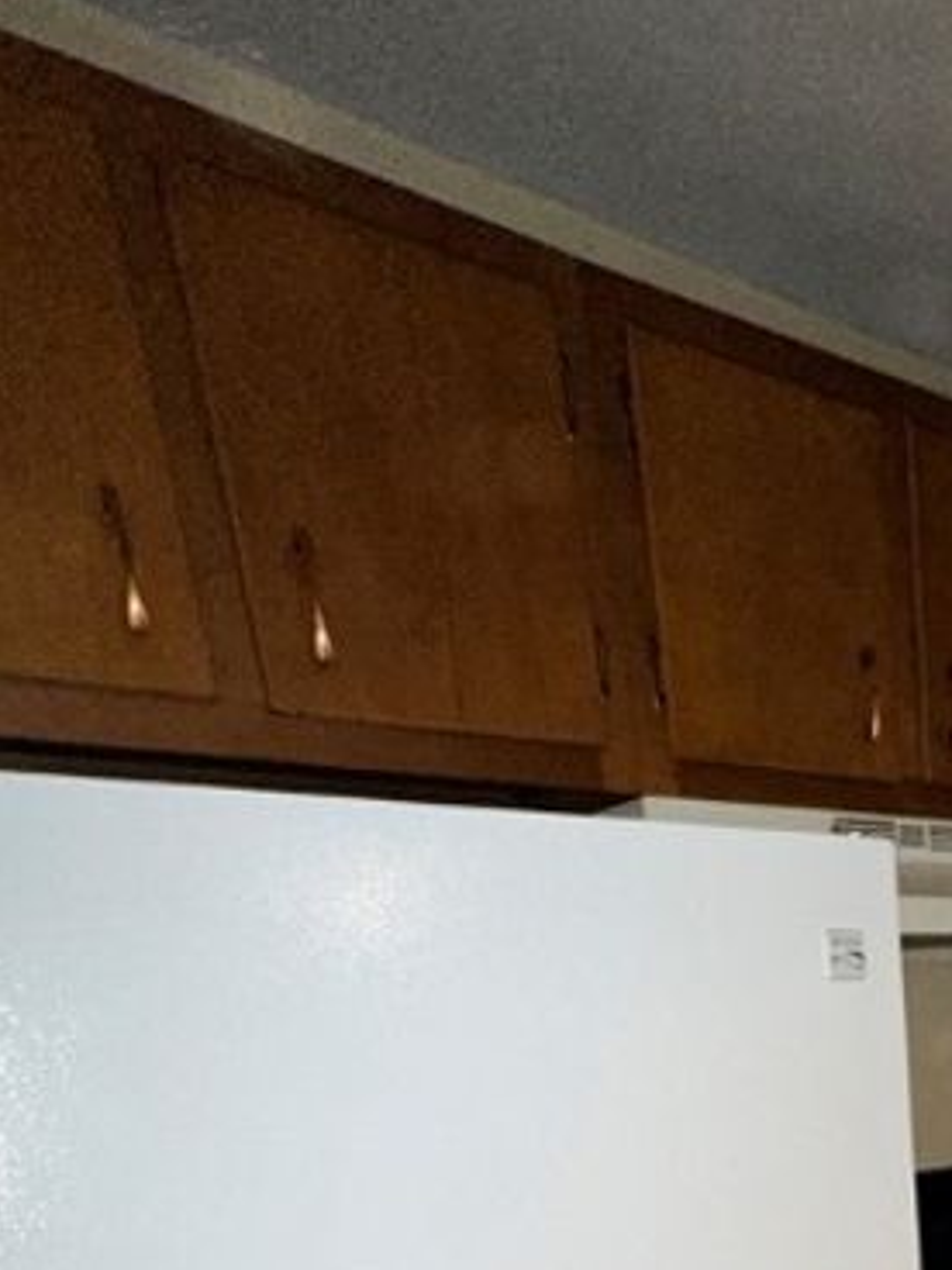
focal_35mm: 33
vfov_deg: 42.2
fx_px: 1210
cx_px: 949
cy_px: 1430
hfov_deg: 38.3
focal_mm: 2.22
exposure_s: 1/60
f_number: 2.2
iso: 160
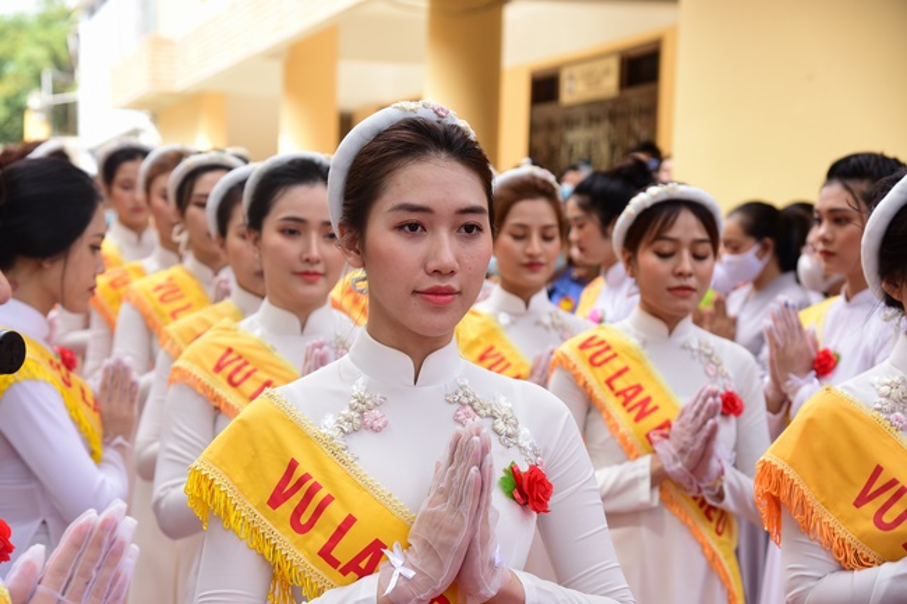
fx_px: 1662
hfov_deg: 30.5
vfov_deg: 20.6
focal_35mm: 66
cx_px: 454
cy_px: 302
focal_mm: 66
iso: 320
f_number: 5.6
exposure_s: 1/200
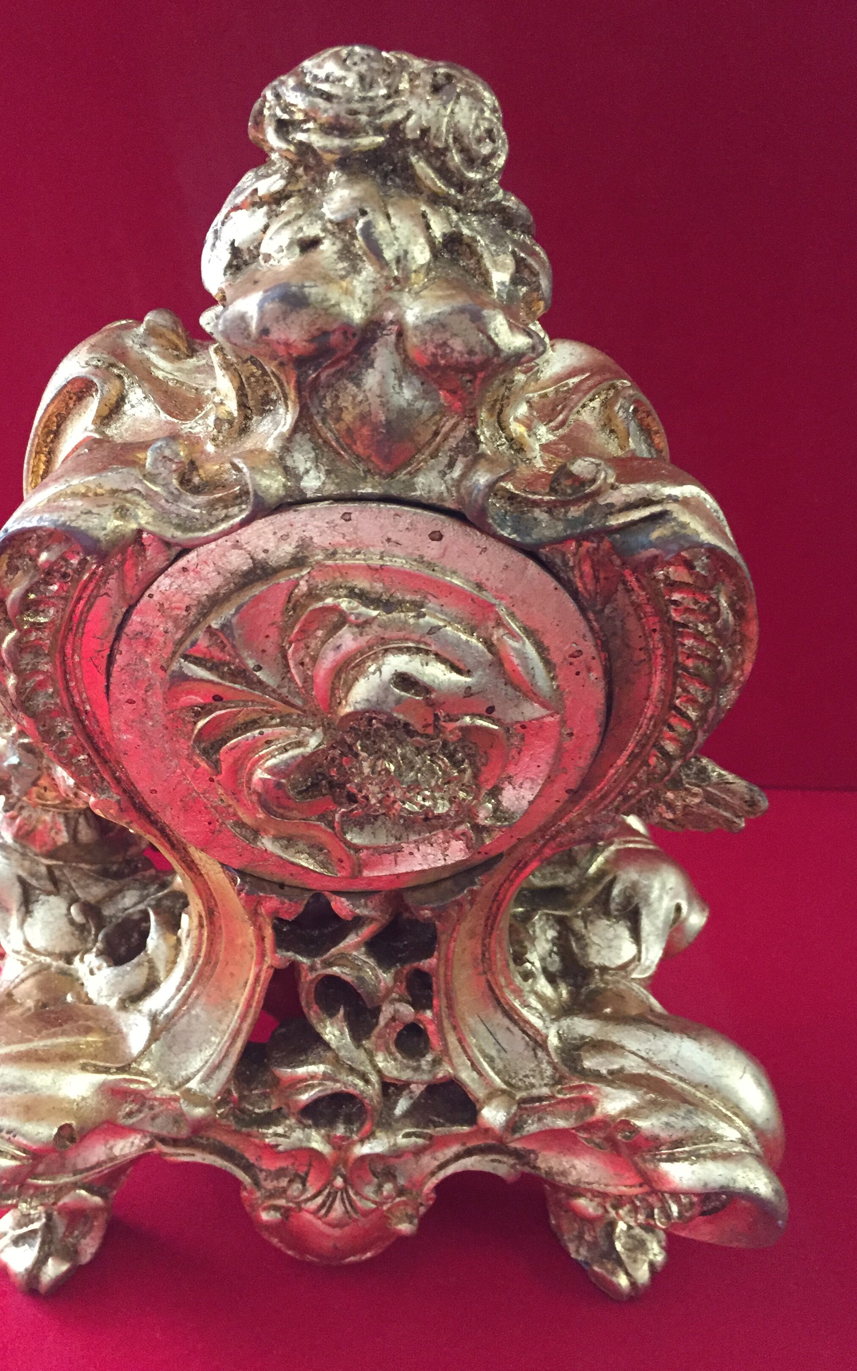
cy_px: 681
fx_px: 1159
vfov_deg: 61.2
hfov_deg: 40.5
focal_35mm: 31
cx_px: 356
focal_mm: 4.15
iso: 250
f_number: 2.2
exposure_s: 1/25
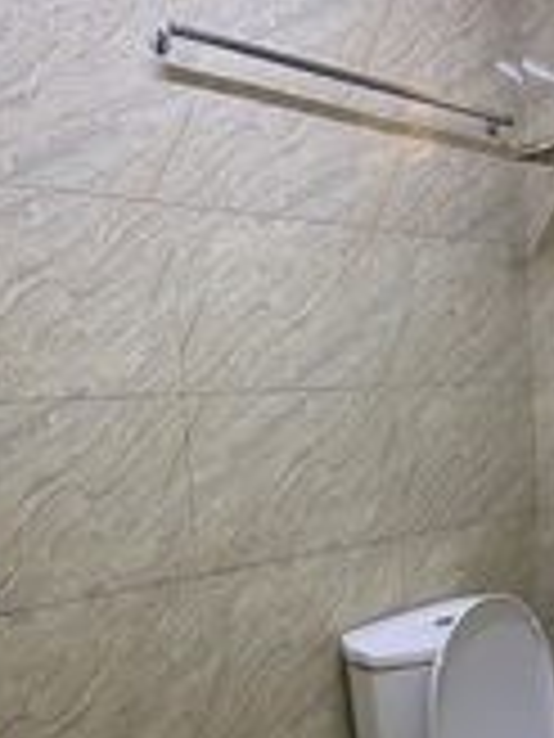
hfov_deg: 36.2
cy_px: 475
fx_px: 832
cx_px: 399
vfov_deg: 47.3
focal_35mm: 39
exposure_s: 1/33
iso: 500
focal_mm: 2.22
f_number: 2.2
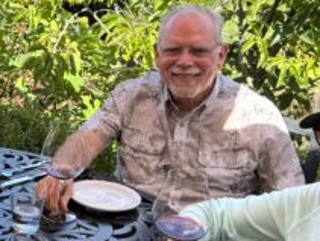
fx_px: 778
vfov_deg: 17.6
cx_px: -59
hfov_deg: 21.6
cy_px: 124
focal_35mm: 84
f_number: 1.78
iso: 80
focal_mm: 6.76
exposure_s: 1/912
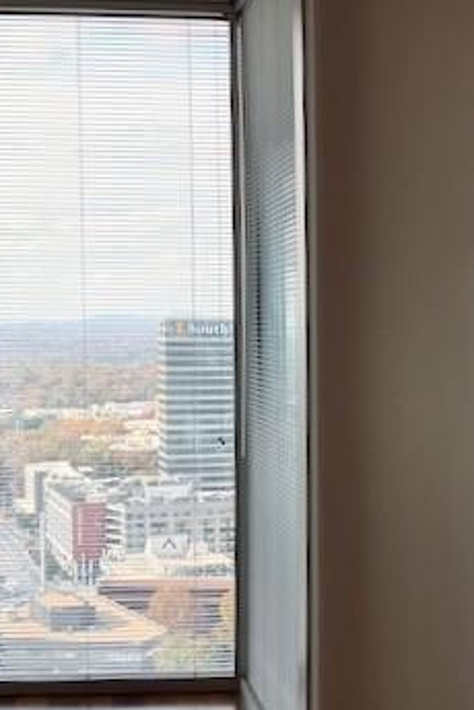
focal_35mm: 74
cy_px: 387
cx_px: 606
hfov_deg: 17.4
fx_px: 1461
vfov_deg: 27.3
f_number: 1.78
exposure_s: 1/467
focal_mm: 6.76
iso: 80
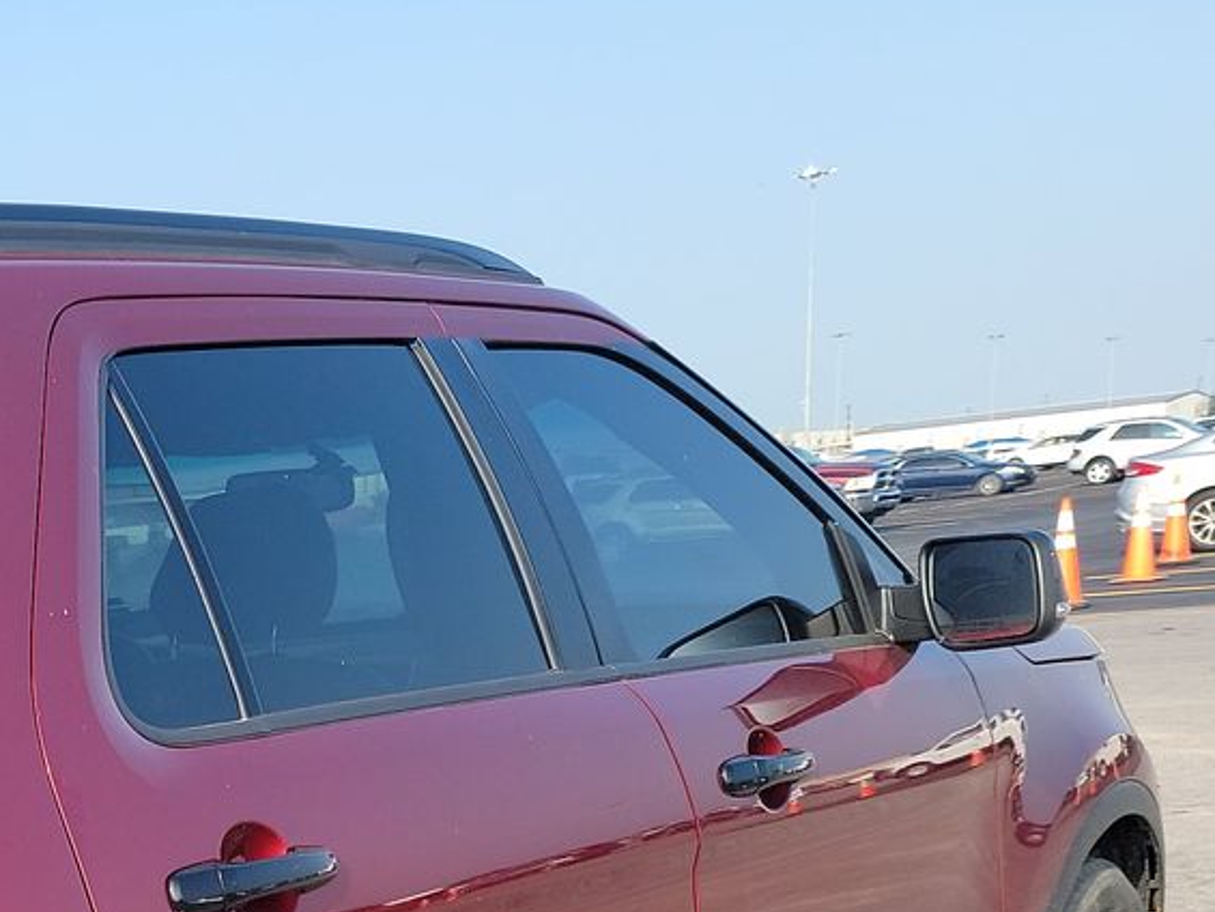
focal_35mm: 68
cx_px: -348
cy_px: 1129
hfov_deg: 24.9
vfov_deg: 20.1
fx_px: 2387
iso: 50
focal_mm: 6.7
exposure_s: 1/380
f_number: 1.8
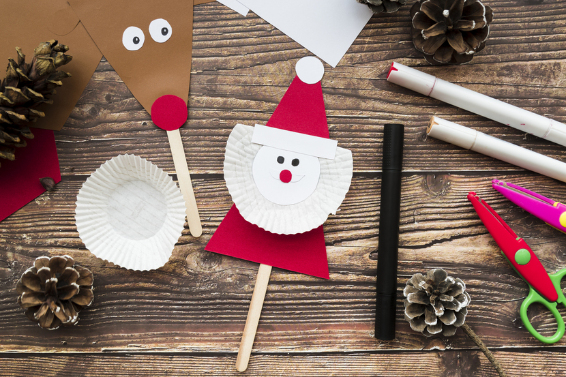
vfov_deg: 31.2
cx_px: 283
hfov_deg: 45.4
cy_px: 188
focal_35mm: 43
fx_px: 676
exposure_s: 1/5
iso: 100
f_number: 8
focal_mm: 43
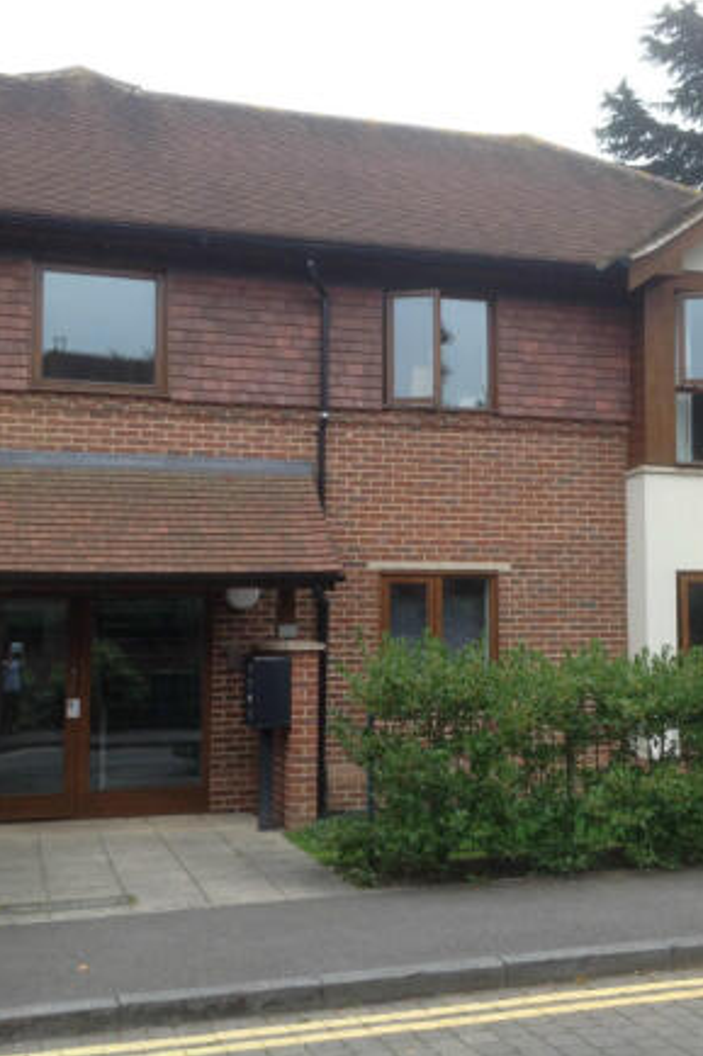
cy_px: 527
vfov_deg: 40.4
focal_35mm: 49
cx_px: 451
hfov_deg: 27.4
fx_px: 1436
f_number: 2.4
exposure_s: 1/280
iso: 50
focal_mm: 4.28
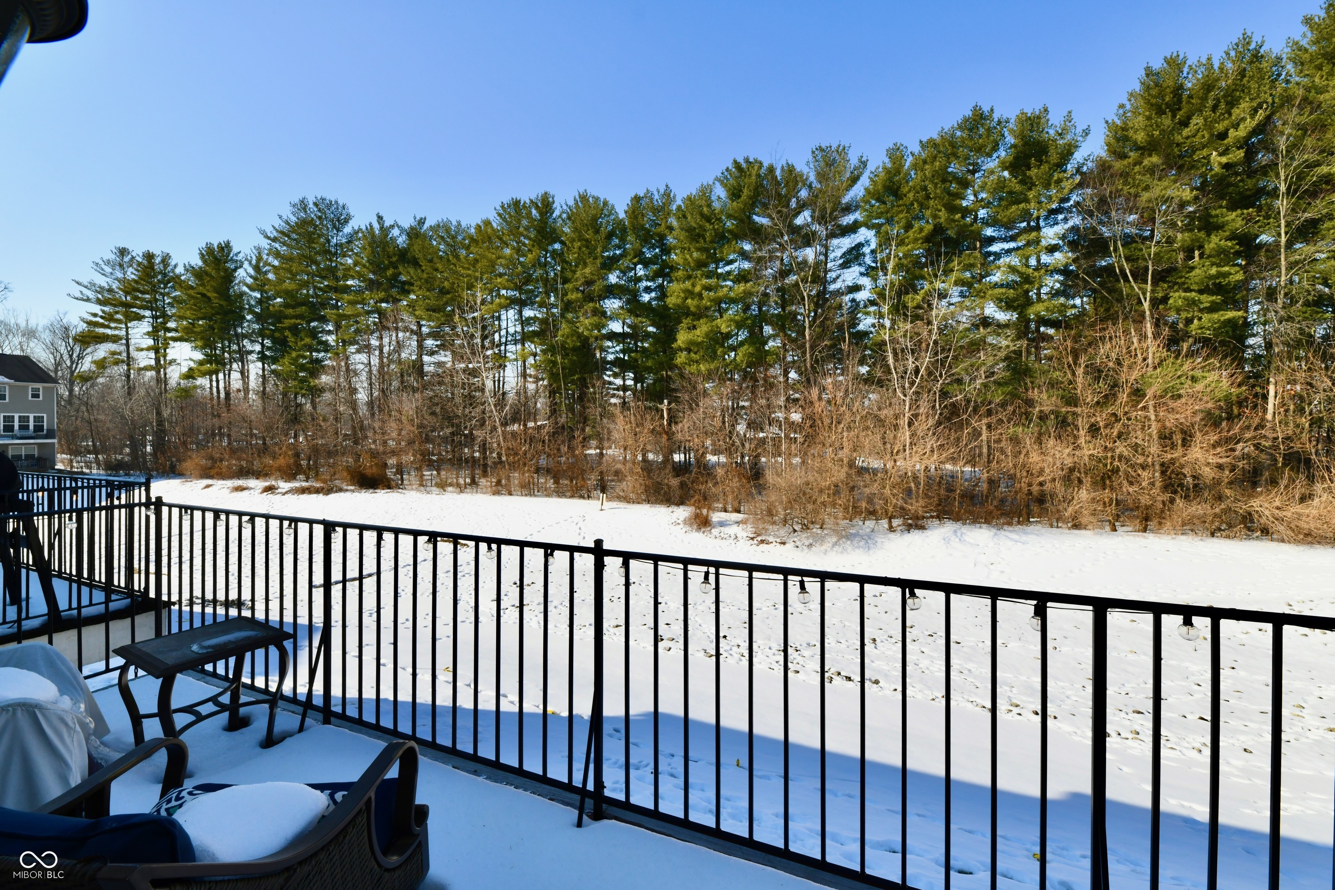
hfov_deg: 104.3
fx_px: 519
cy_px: 445
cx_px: 668
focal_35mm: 14
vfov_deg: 81.2
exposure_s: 1/250
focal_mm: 14
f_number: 22
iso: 640
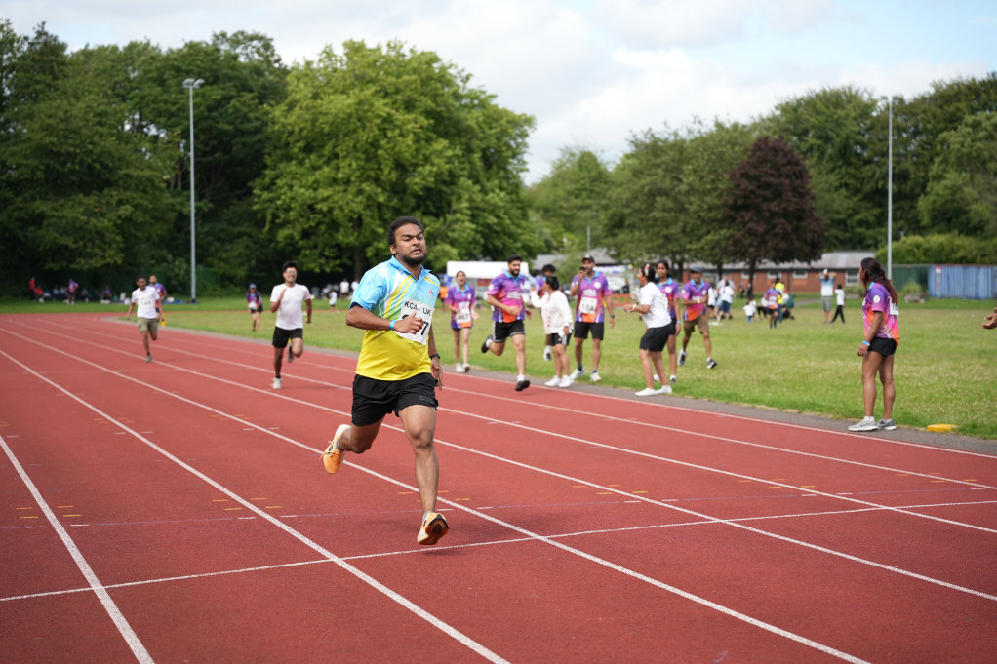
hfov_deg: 28.8
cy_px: 332
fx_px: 1938
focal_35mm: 70
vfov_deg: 19.5
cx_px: 498
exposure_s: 1/2000
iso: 250
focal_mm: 70
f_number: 2.8
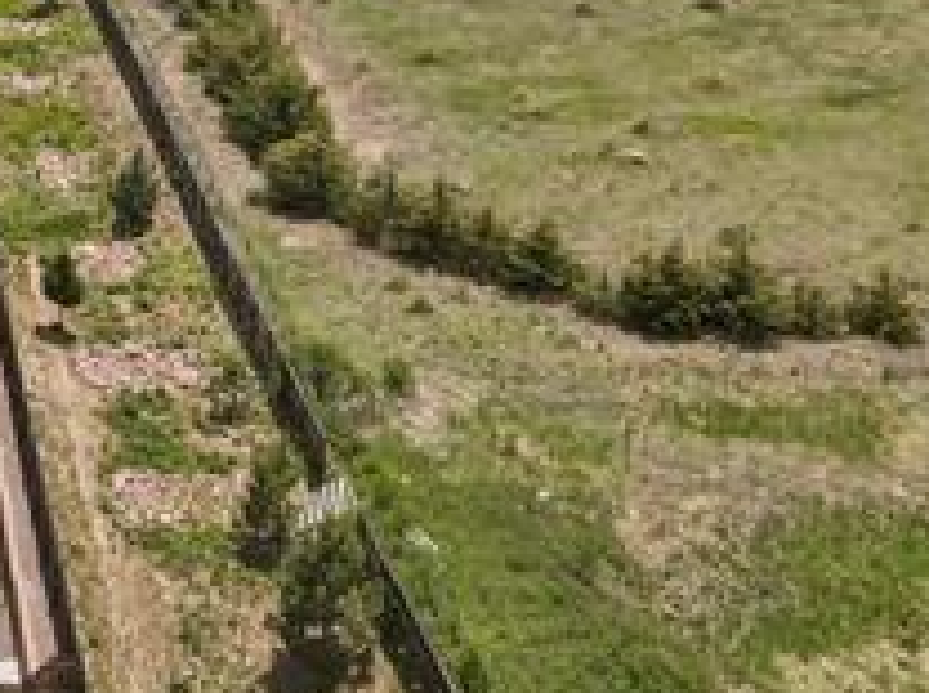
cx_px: -460
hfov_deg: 22.0
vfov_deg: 18.1
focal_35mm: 74
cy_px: -279
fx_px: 1981
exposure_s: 1/640
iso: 100
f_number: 2.8
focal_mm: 4.5
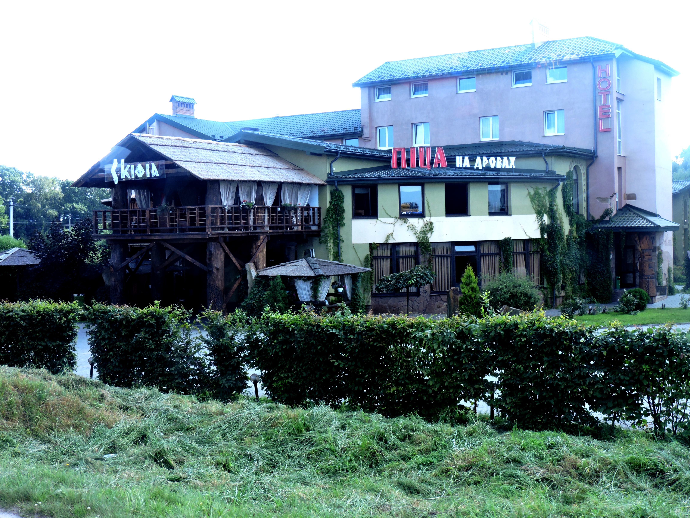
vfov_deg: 30.9
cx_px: 345
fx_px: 937
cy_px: 259
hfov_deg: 40.4
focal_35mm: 47
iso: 100
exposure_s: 1/160
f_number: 3.5
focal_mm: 8.4
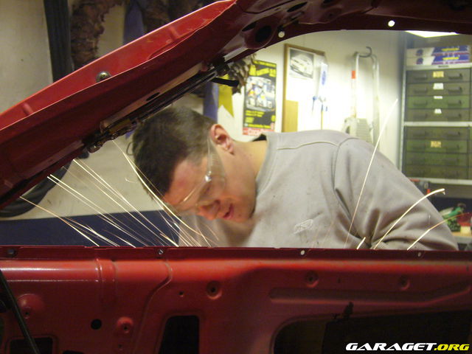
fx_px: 750
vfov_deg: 26.6
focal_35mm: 55
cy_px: 177
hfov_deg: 34.9
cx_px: 236
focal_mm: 9.1
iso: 200
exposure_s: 1/8
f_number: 3.5
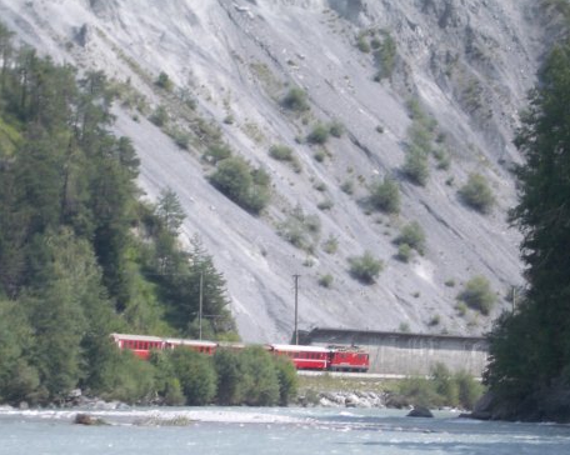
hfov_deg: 10.7
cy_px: 330
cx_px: 179
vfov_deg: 8.6
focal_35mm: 180
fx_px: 3034
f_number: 4.8
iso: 50
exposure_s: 1/320
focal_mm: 17.4
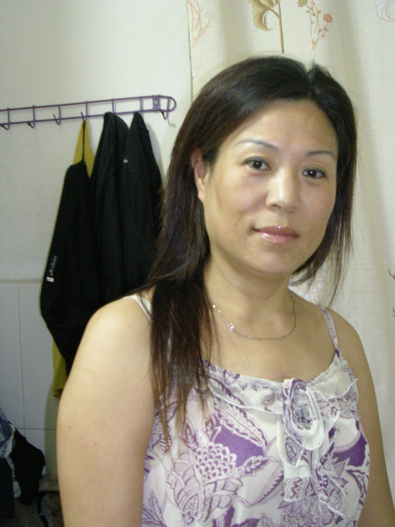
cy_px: 264
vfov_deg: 41.2
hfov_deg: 31.5
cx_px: 198
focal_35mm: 46
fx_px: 700
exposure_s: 1/3.6
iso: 200
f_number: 3
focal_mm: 7.1
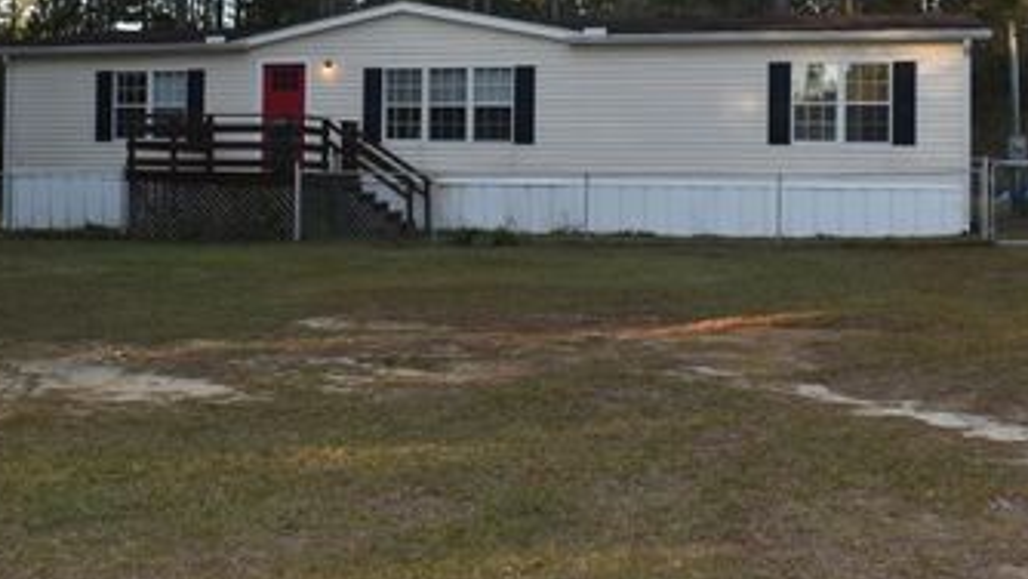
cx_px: 428
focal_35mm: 47
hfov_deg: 43.6
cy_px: 162
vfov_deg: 25.2
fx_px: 1281
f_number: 5.6
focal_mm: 20
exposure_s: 1/125
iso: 140
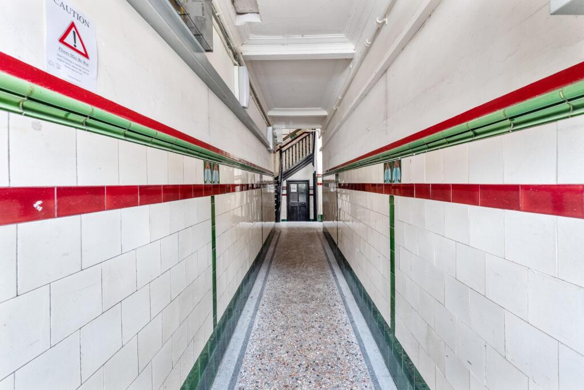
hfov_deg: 104.2
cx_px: 292
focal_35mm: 14
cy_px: 195
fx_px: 227
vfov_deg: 81.2
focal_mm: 14
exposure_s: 1/13
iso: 640
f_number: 5.6
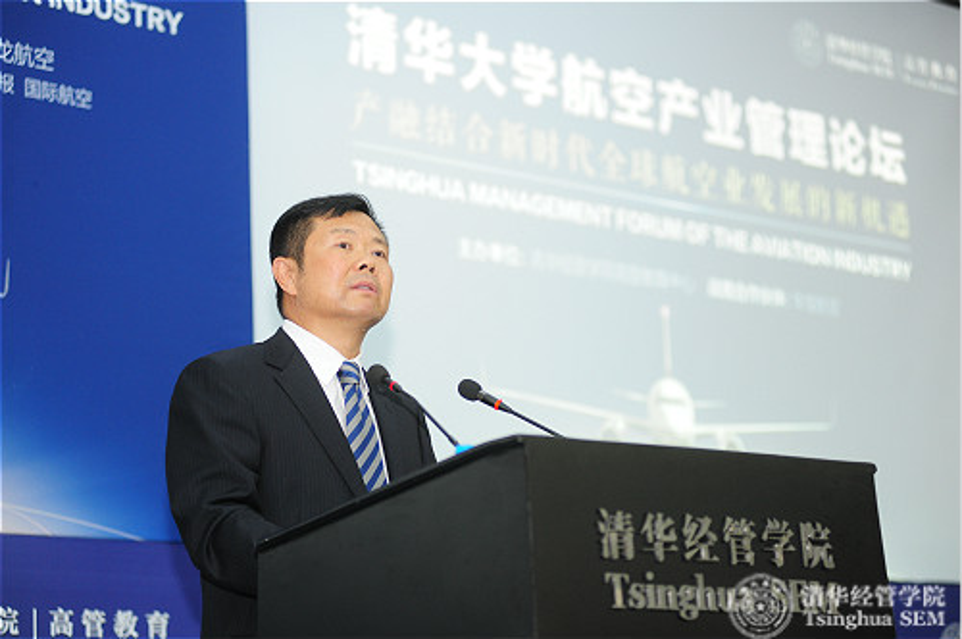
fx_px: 2455
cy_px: 320
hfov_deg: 22.2
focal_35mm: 92
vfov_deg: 14.8
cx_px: 481
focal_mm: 92
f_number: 4
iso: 1600
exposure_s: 1/100
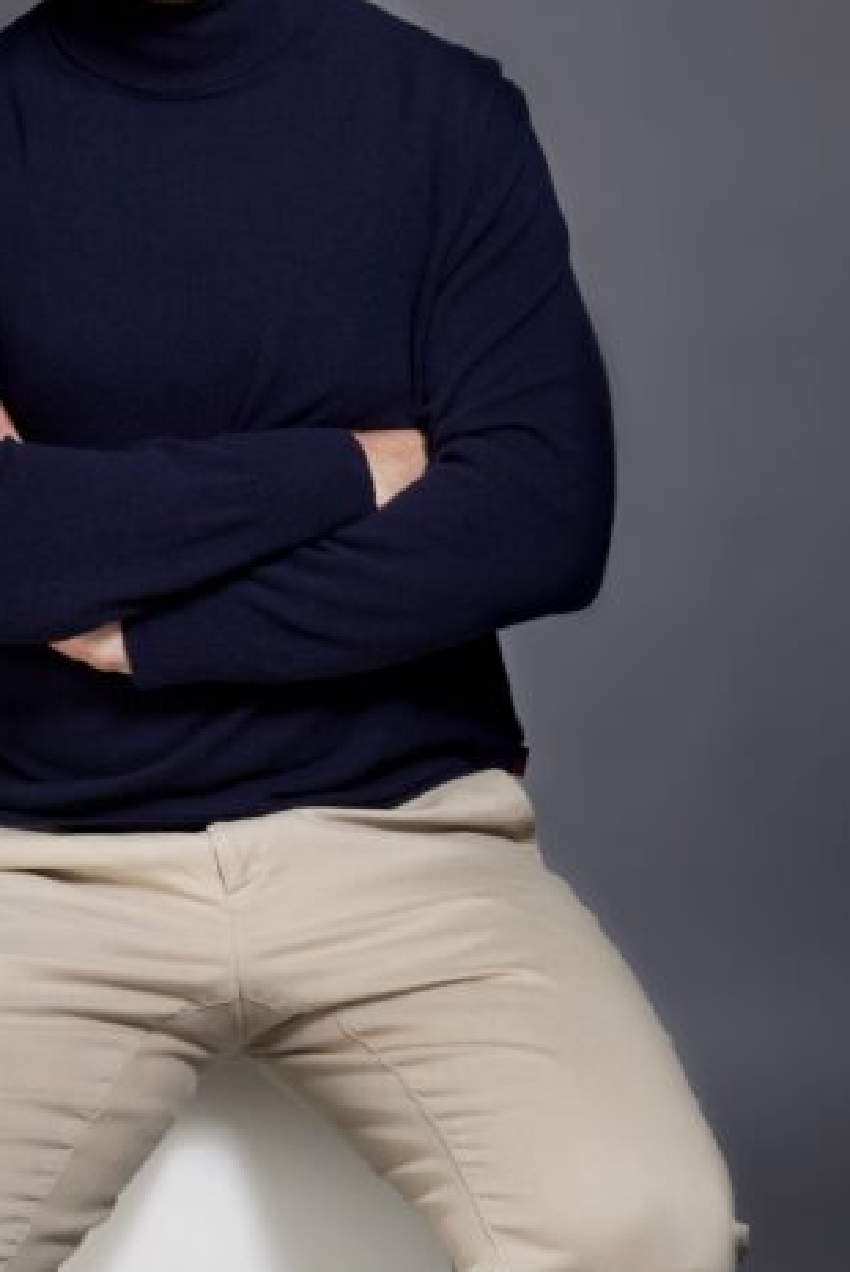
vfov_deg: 21.7
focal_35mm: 93
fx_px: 3289
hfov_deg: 14.7
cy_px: 317
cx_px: 206
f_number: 11
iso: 200
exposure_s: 1/125
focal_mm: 60
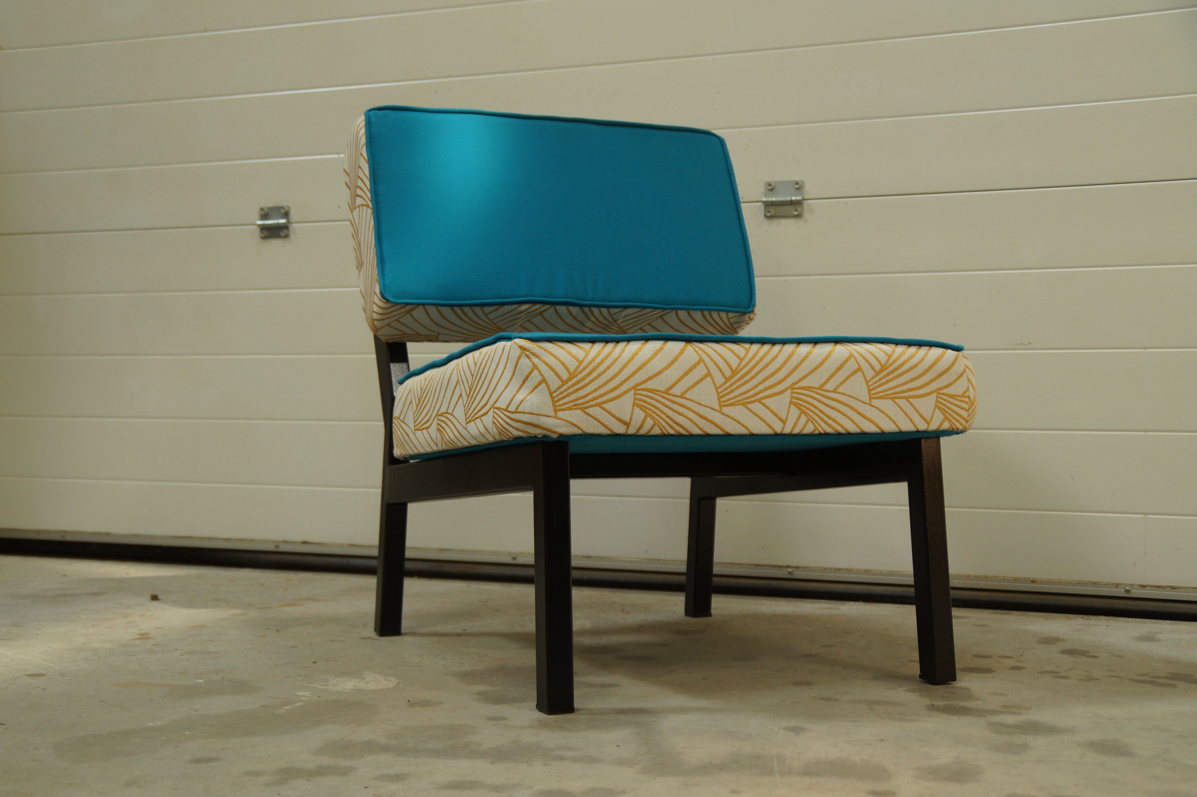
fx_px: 1495
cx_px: 598
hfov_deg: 43.6
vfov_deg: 29.8
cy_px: 398
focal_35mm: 45
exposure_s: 1/60
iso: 320
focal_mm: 30
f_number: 4
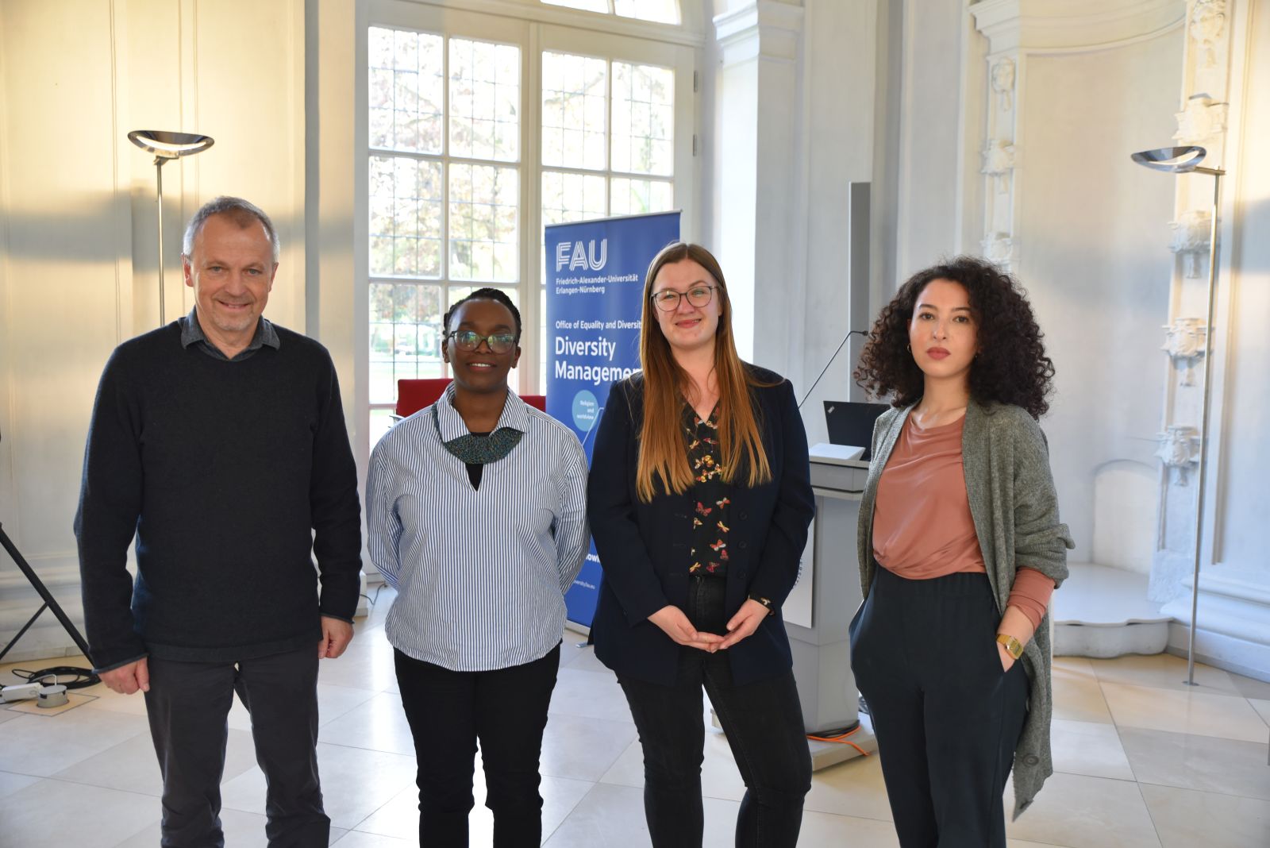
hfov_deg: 58.7
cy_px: 424
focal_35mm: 32
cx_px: 635
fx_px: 1129
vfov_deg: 41.1
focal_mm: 32
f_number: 4
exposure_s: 1/60
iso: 800
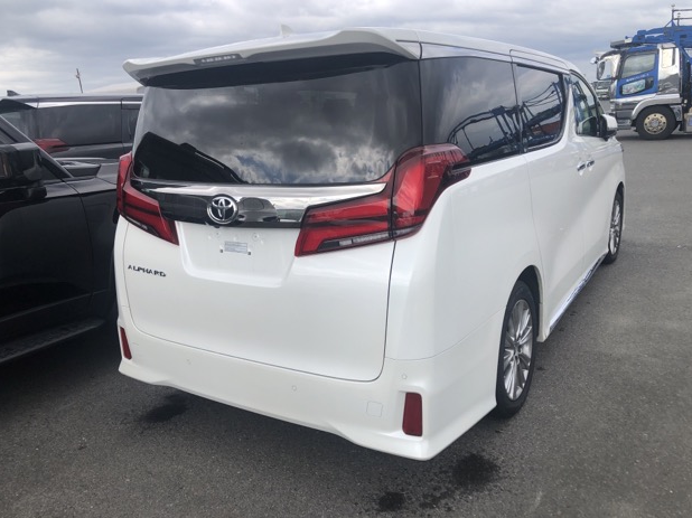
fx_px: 580
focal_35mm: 29
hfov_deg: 61.7
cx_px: 354
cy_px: 251
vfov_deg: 48.2
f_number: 1.8
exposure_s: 1/1091
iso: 20
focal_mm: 3.99
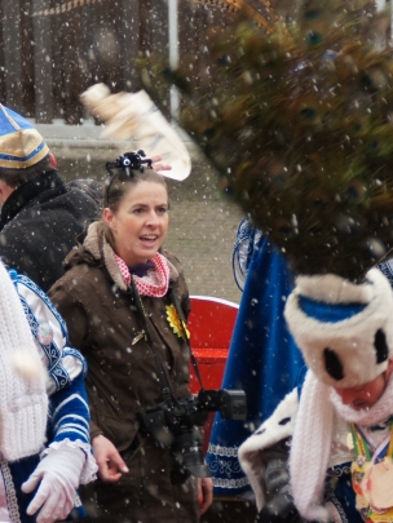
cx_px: 221
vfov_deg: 7.7
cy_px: 271
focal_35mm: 256
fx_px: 3873
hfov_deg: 5.8
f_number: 5.6
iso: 1250
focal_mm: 80
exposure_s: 1/125
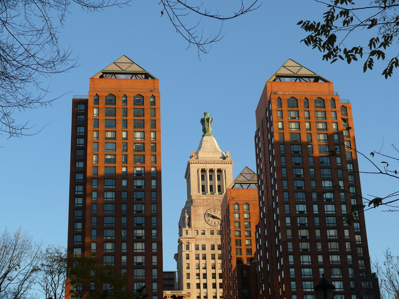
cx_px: 200
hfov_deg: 28.2
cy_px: 150
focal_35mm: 69
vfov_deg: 21.3
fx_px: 795
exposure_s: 1/250
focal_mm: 14.7
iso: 100
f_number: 4.5
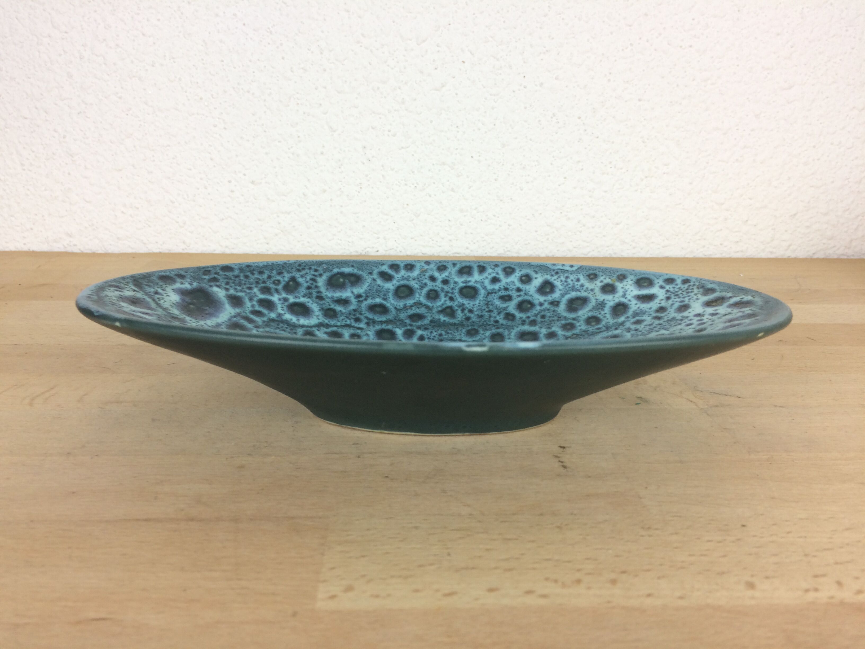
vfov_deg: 48.2
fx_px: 725
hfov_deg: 61.7
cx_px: 432
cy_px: 324
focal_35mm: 29
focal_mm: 4.15
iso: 32
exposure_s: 1/50
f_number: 2.2
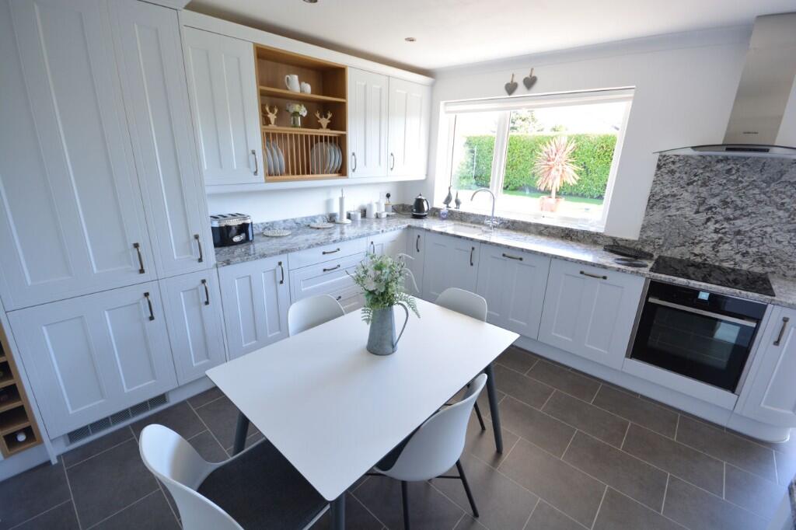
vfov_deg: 77.3
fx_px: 332
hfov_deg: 100.4
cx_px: 398
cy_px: 265
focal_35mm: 15
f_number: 8
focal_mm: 10
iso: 400
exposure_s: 1/20
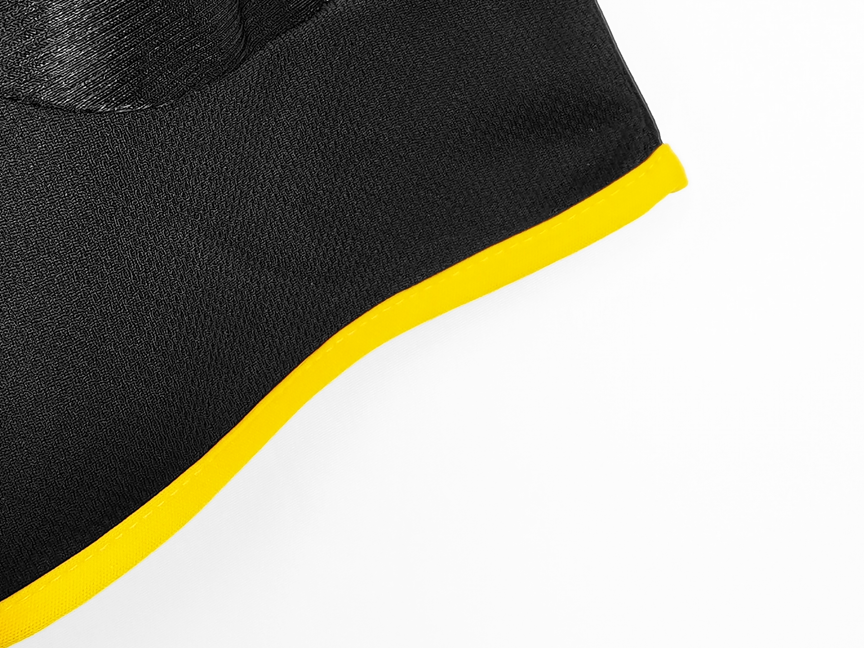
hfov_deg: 22.1
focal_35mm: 88
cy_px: 254
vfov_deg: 16.8
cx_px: 246
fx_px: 2196
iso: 250
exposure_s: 1/50
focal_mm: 5.58
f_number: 1.8
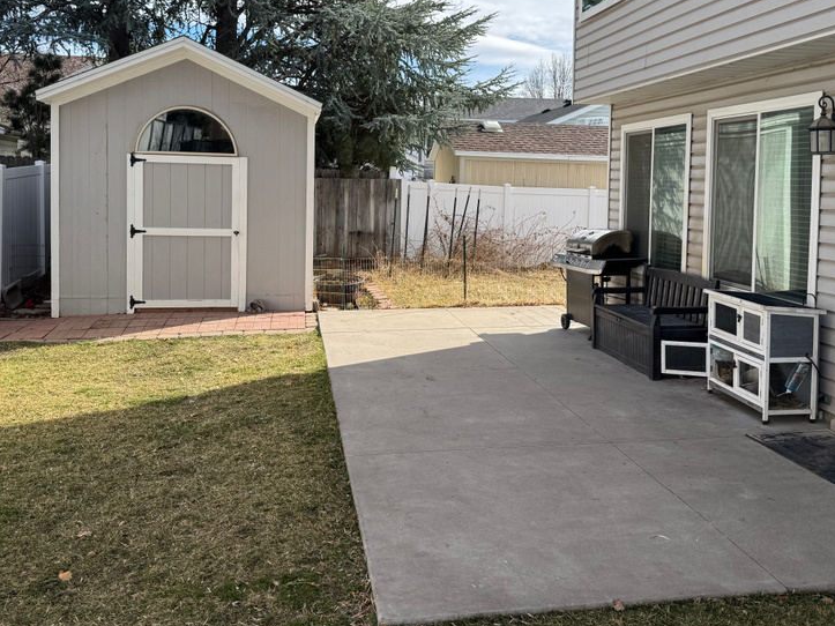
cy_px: 225
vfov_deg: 41.4
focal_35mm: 34
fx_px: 820
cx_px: 442
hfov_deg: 53.9
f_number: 1.78
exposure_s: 1/1980
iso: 80
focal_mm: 6.76
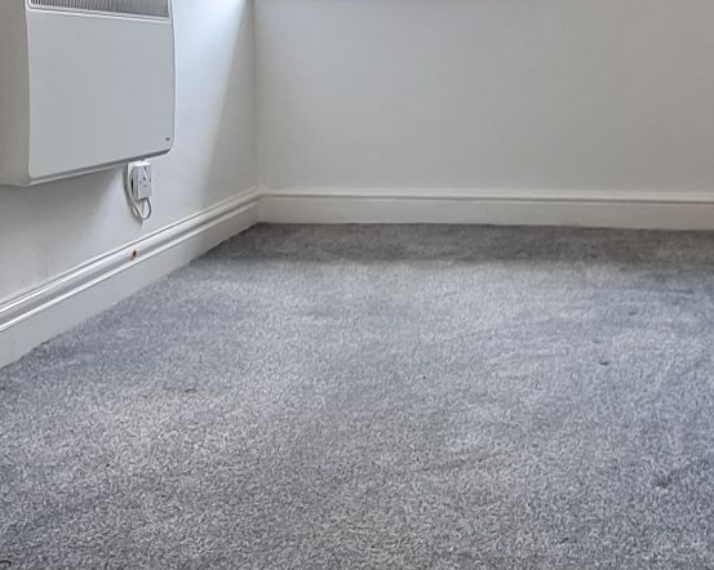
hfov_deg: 39.2
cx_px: 467
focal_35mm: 47
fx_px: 993
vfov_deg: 31.2
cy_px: 113
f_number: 2.2
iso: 50
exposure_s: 1/50
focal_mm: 1.74
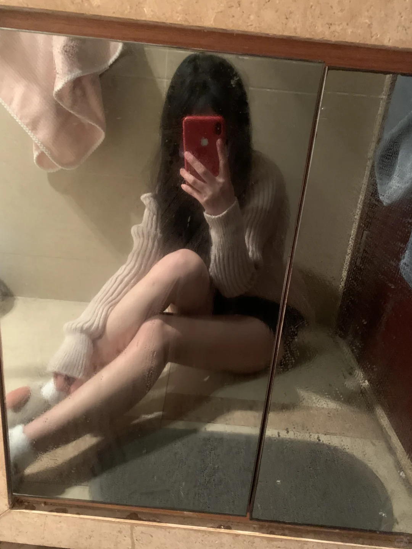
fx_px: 413
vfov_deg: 67.3
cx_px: 206
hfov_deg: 53.1
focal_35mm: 26
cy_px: 274
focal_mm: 4.25
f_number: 1.8
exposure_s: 1/25
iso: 800
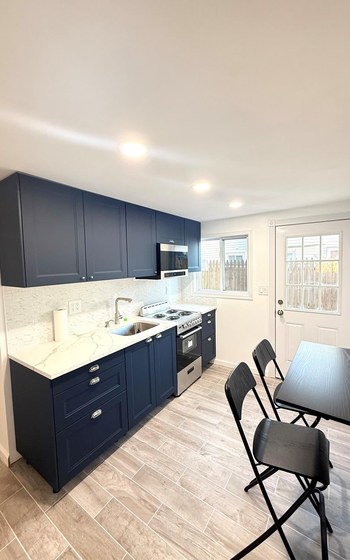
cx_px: 181
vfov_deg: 101.5
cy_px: 277
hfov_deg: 74.8
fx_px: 229
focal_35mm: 15
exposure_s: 1/60
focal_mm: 2.22
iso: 200
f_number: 2.2
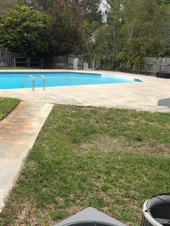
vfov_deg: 42.9
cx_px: 48
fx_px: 288
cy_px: 111
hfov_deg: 32.4
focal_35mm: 44
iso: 20
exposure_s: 1/979
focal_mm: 3.99
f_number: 1.8
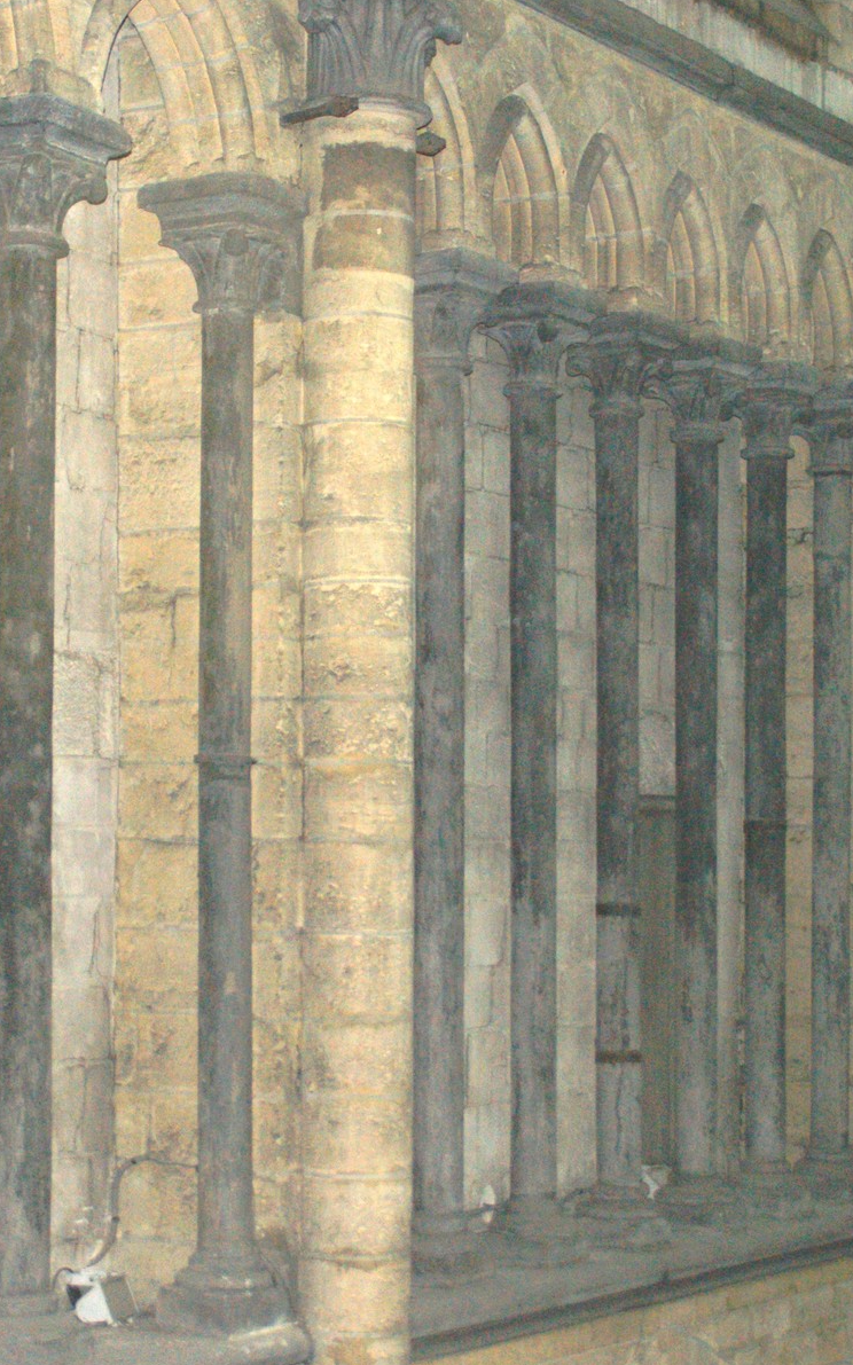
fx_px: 2865
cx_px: 388
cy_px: 703
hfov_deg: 16.9
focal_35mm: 77
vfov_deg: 26.8
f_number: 4
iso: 400
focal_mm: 30
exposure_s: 1/60
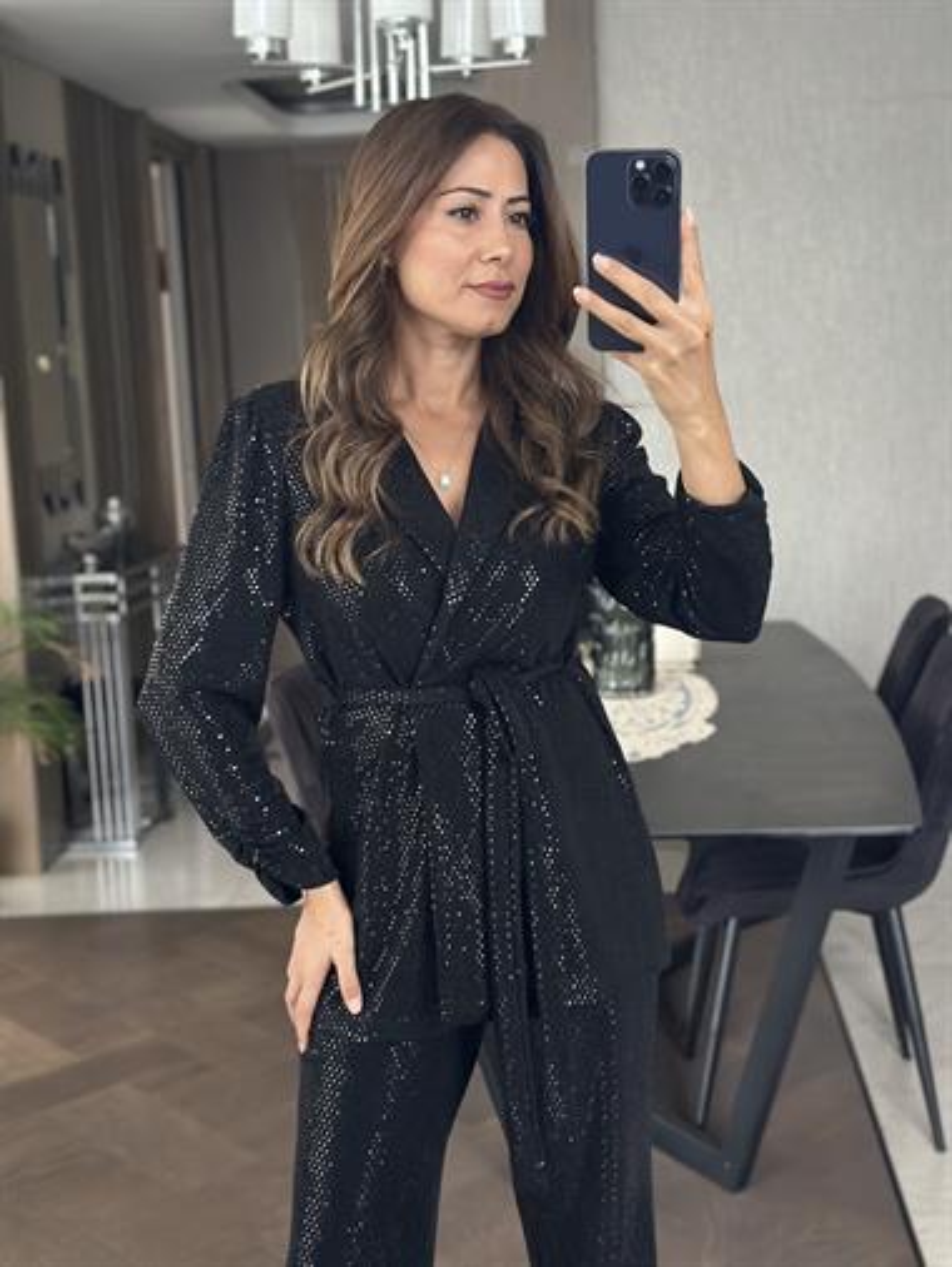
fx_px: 1759
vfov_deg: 39.6
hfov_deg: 30.3
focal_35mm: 48
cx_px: 476
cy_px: 634
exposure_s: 1/51
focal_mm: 6.86
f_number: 1.78
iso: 400
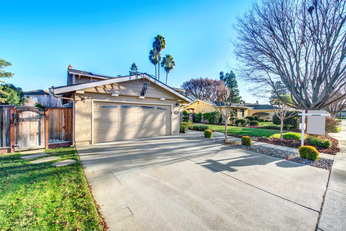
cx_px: 173
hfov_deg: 104.2
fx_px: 135
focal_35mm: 14
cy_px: 116
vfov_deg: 81.3
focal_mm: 14
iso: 100
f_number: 14
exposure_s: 1/40
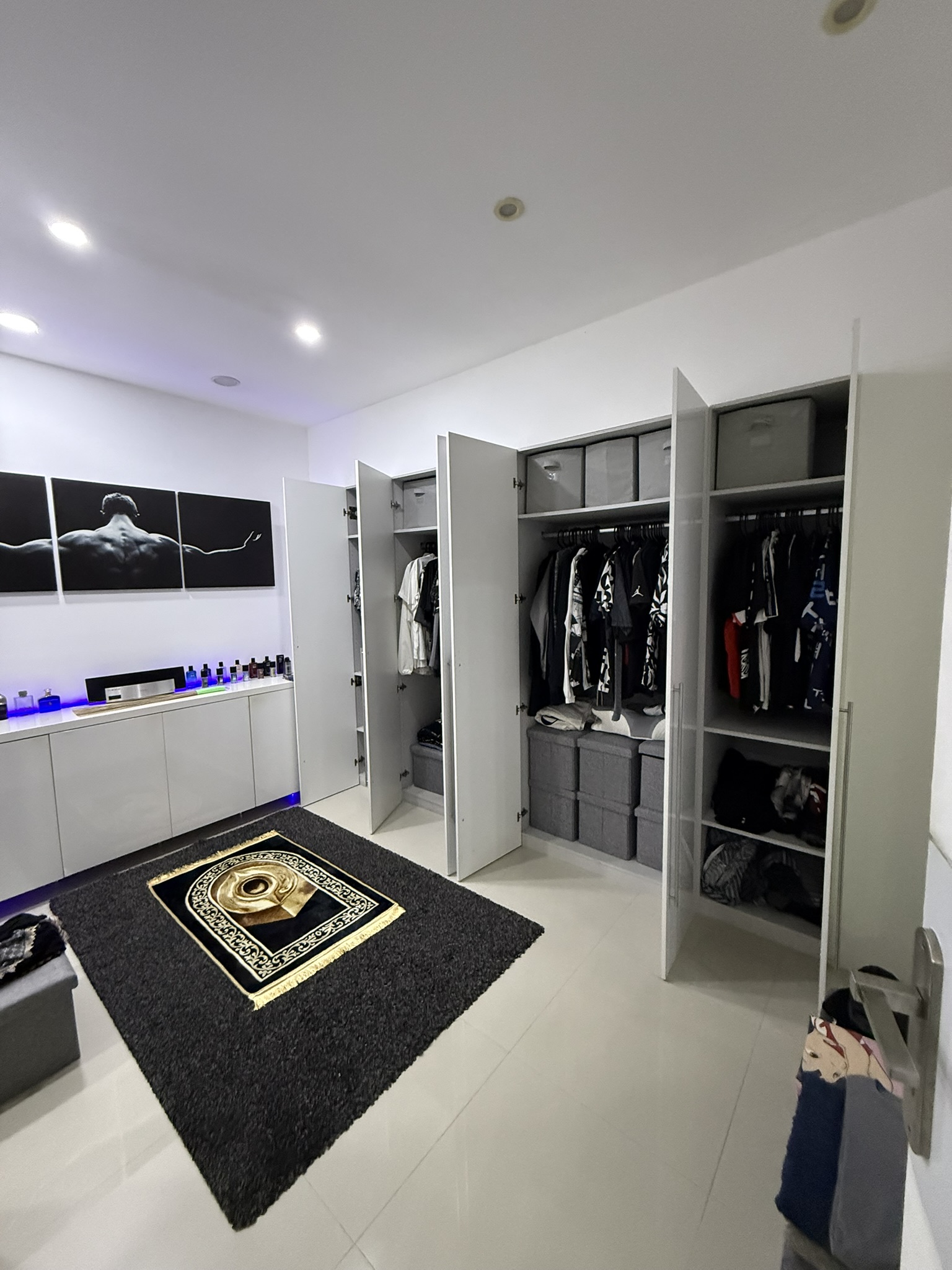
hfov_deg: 85.7
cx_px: 476
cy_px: 635
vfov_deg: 102.1
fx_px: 513
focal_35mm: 14
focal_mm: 2.22
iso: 800
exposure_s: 1/50
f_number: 2.2
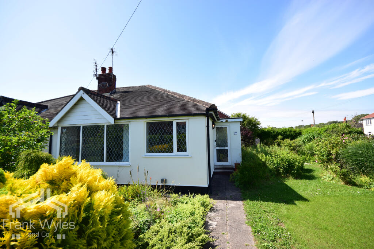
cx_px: 187
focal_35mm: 15
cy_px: 124
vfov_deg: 77.3
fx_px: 156
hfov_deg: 100.4
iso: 250
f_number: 10
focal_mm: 10
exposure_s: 1/400
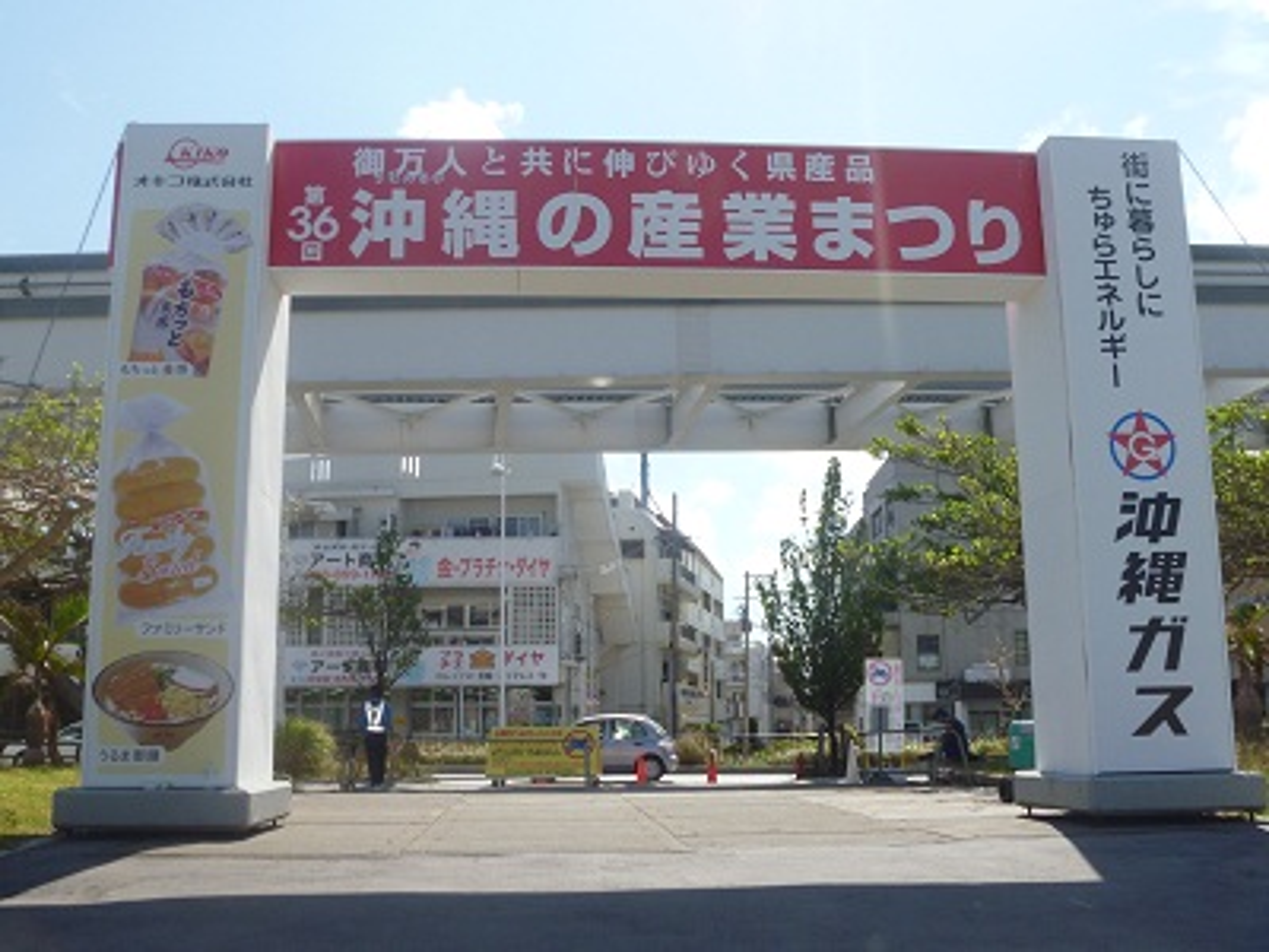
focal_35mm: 35
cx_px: 634
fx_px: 1283
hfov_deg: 52.6
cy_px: 476
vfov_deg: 40.7
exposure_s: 1/400
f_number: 5.6
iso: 100
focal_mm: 6.3
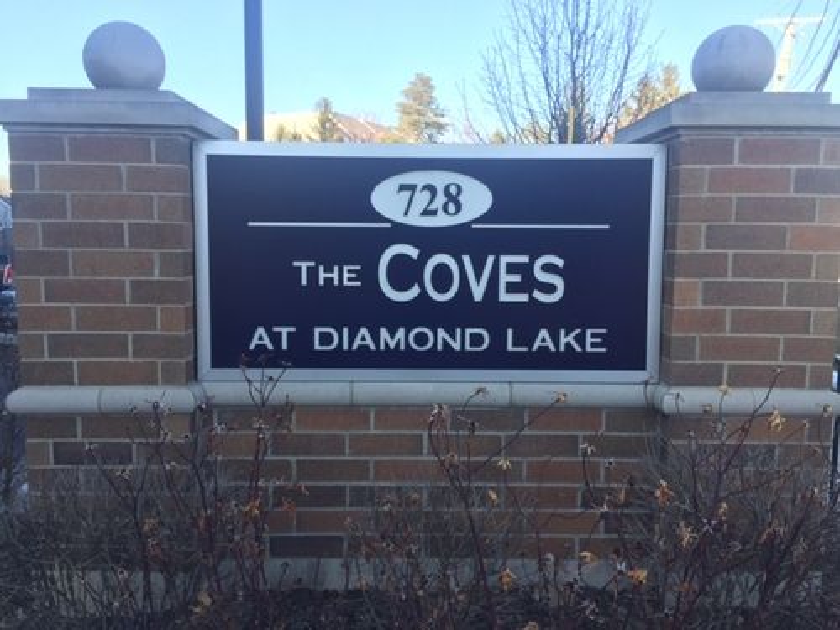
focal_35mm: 29
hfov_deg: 61.7
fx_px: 704
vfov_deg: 48.2
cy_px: 315
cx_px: 420
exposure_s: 1/341
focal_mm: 4.15
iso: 32
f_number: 2.2
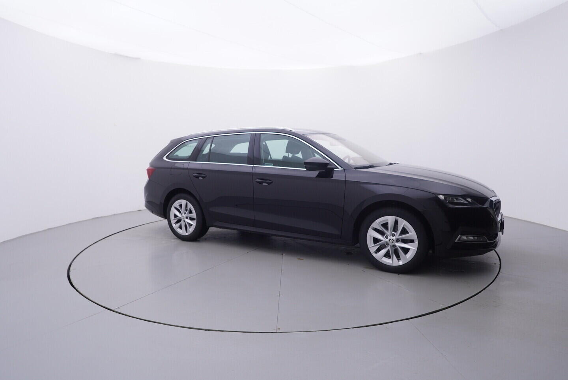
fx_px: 355
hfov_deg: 77.3
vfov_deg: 56.2
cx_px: 284
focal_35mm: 22
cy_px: 190
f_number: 5
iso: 200
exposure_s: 1/80
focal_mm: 15
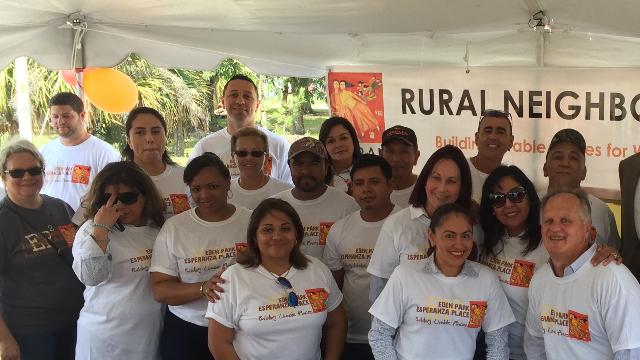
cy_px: 226
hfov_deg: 37.8
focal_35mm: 53
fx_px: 899
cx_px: 507
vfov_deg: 22.6
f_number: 2.2
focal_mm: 4.15
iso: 32
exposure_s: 1/141
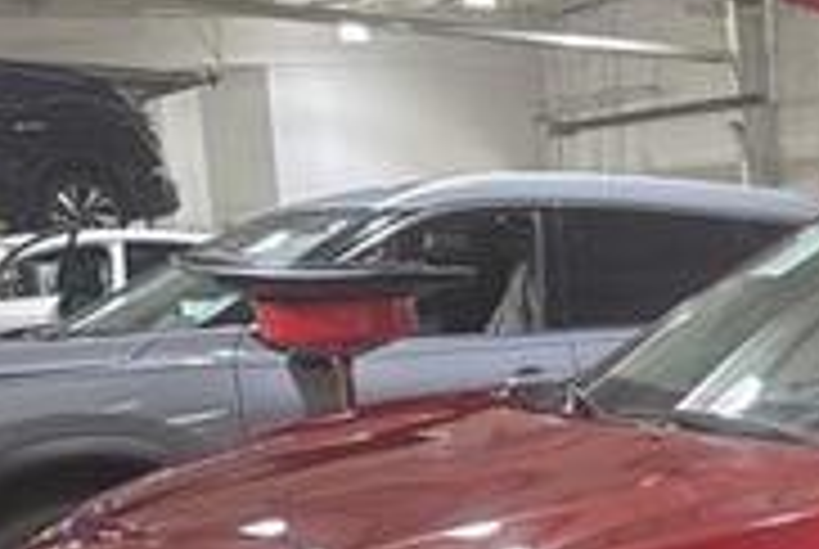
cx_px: 904
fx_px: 1572
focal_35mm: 69
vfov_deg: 18.4
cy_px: 724
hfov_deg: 26.8
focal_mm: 6.76
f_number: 1.78
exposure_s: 1/60
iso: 250
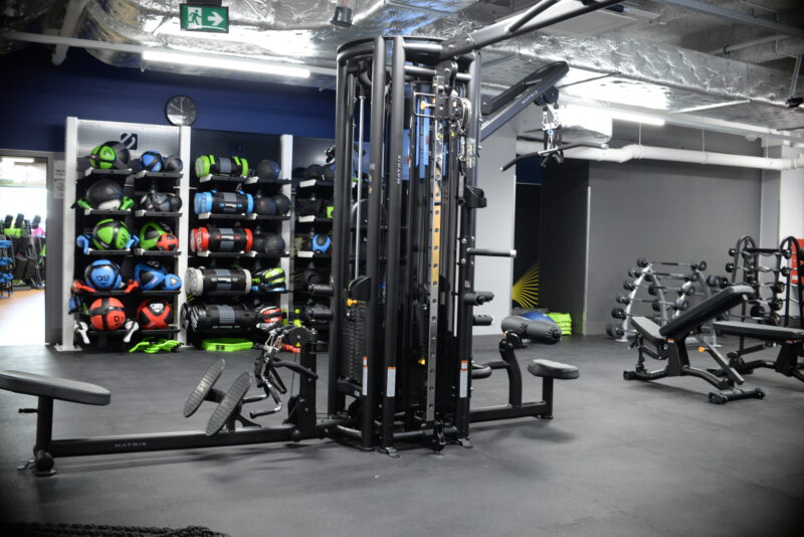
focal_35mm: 35
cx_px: 402
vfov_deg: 37.9
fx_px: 782
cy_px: 268
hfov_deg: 54.4
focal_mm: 35
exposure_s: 1/20
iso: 1600
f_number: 5.6
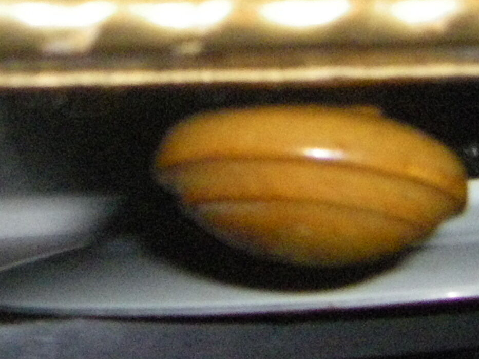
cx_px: 181
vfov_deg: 10.9
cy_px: -96
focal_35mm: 133
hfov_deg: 14.8
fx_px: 1840
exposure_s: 1/50
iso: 800
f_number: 3.5
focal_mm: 6.3
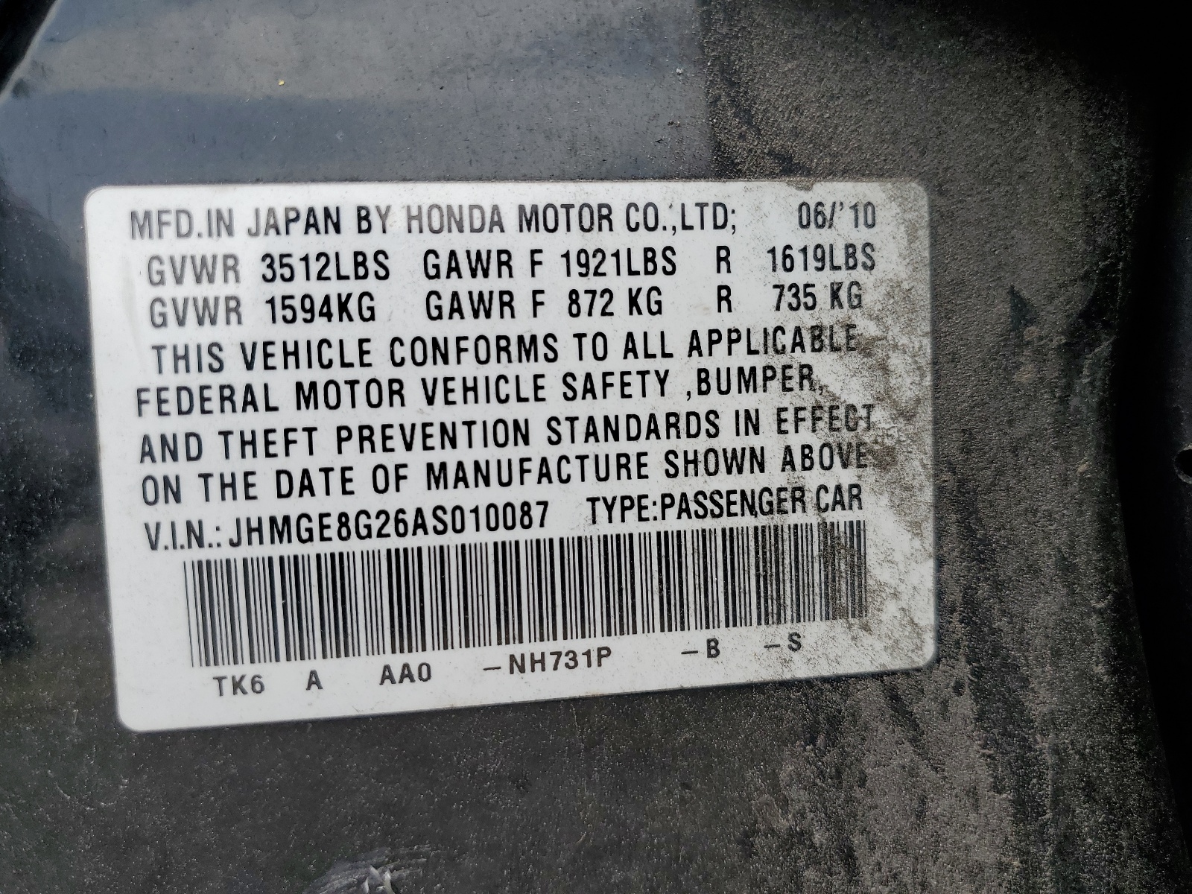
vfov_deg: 53.1
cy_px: 447
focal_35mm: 26
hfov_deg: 67.3
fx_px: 895
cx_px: 596
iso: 50
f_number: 1.5
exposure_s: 1/909
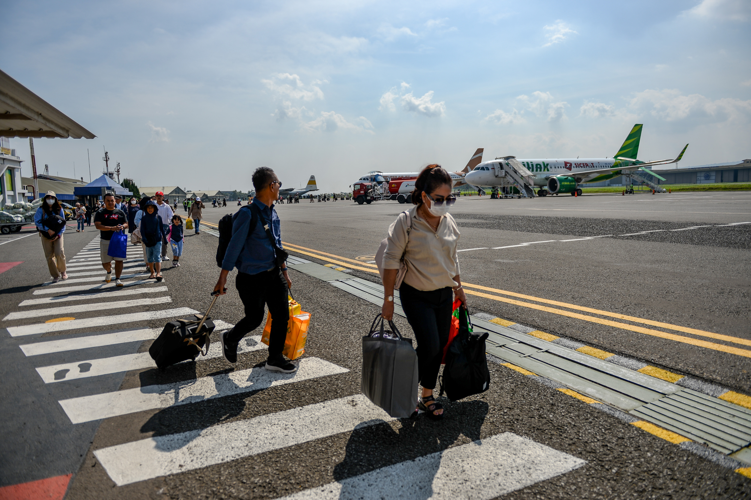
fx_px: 500
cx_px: 376
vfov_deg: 53.1
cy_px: 250
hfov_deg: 73.8
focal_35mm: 24
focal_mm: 24
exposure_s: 1/3200
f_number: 2.8
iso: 50
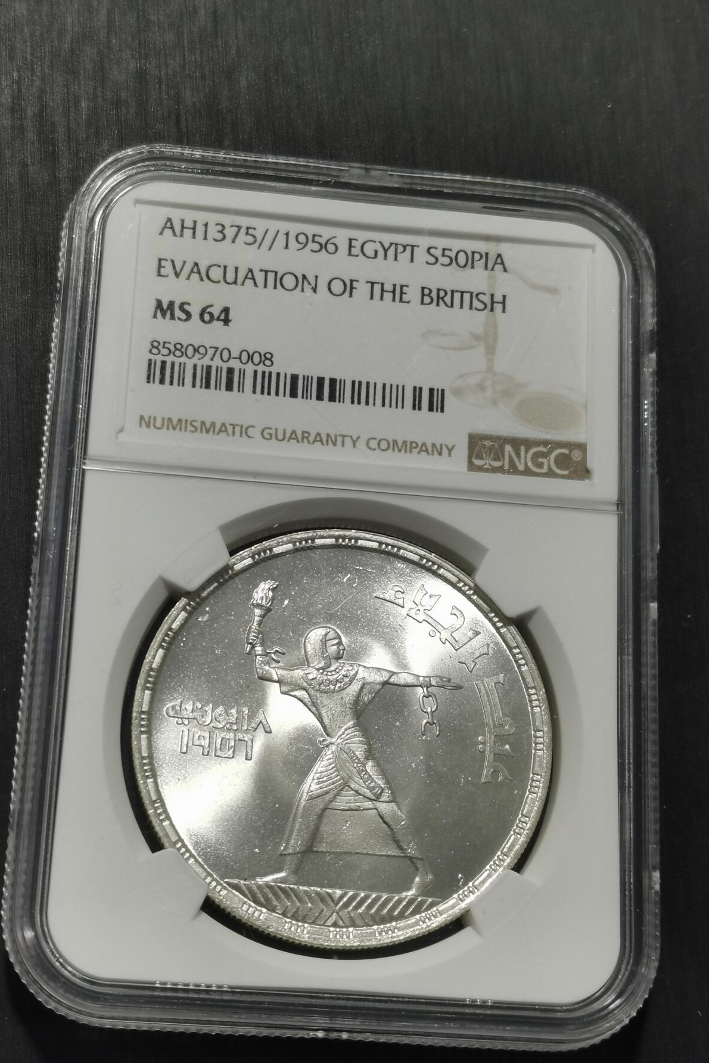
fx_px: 1890
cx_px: 318
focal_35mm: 64
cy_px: 531
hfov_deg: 21.2
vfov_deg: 31.4
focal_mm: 5.58
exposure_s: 1/90
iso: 50
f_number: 1.8
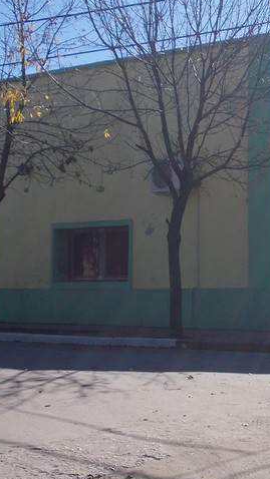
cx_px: 328
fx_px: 954
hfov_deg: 15.5
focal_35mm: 75
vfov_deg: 28.2
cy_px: 228
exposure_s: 1/250
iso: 80
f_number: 6.5
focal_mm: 6.1
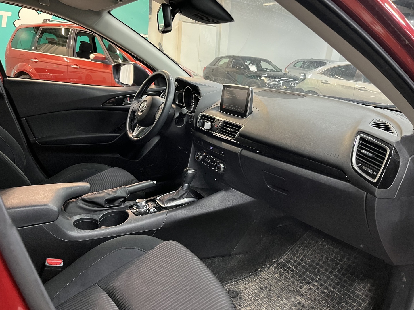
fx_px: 311
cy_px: 155
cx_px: 207
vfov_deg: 53.1
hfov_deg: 67.3
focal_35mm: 26
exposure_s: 1/50
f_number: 1.6
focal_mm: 5.1
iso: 400
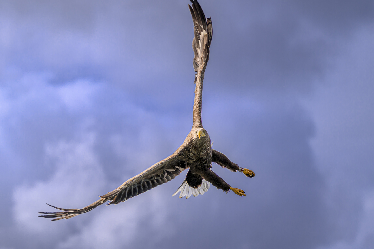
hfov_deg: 8.1
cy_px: 118
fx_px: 2638
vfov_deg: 5.4
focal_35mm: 254
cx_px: 180
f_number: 4
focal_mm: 160
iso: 64
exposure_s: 1/2000
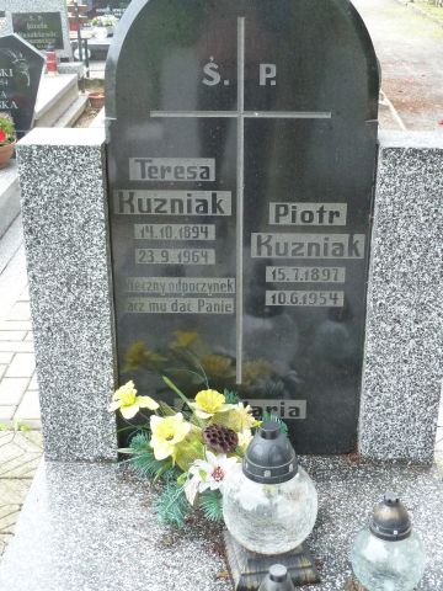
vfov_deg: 36.8
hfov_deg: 28.0
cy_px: 296
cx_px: 222
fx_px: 887
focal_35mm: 52
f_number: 3.8
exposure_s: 1/40
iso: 320
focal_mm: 8.5
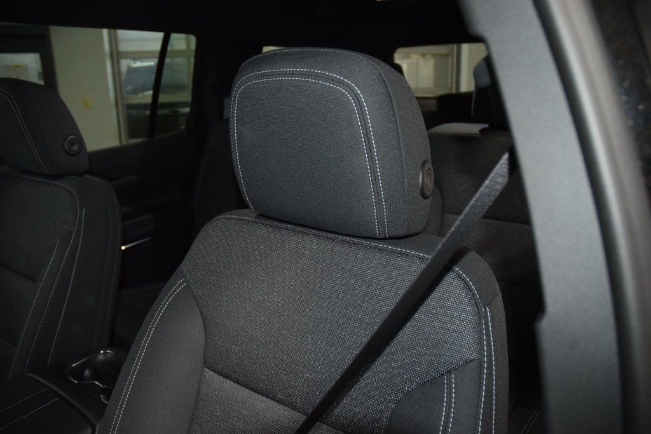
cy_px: 217
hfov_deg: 67.4
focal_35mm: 27
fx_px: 488
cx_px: 326
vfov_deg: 47.9
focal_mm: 18
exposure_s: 1/80
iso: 1600
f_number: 3.5
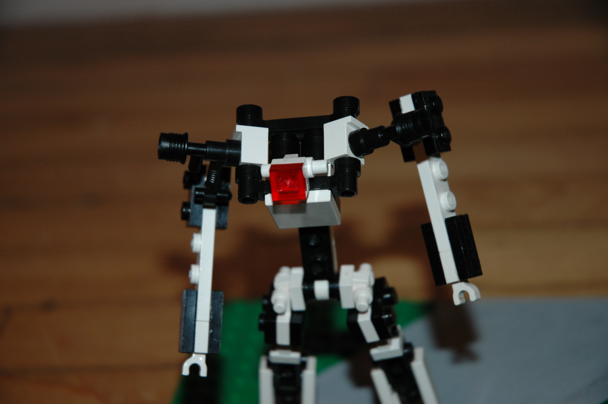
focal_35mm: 105
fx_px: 1771
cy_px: 202
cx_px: 304
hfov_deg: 19.5
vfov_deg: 13.0
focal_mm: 70
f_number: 4.5
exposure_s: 1/60
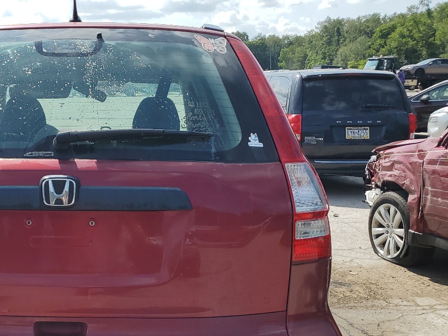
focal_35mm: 46
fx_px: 595
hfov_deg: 39.2
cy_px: 246
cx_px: 75
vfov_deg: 31.1
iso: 50
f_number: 1.5
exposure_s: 1/3333
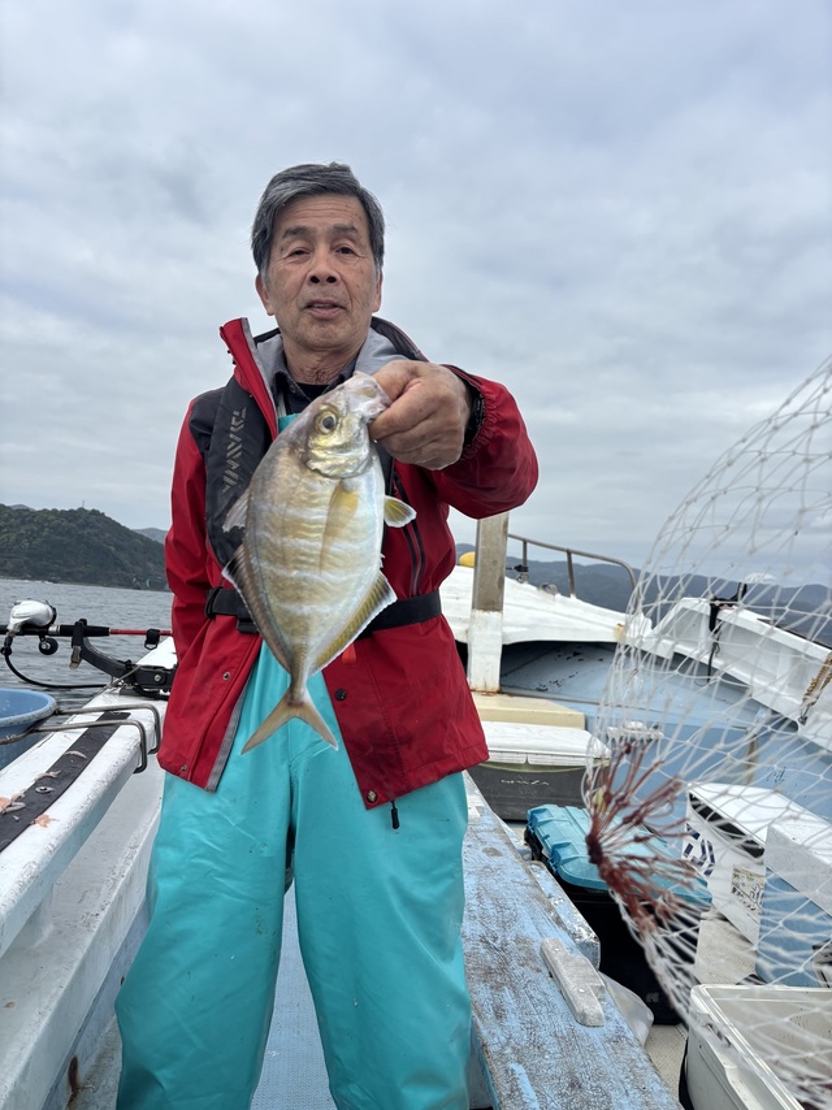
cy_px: 555
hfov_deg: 53.0
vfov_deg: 67.3
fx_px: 834
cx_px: 416
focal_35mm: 26
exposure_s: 1/3650
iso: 50
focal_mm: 5.96
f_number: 1.6
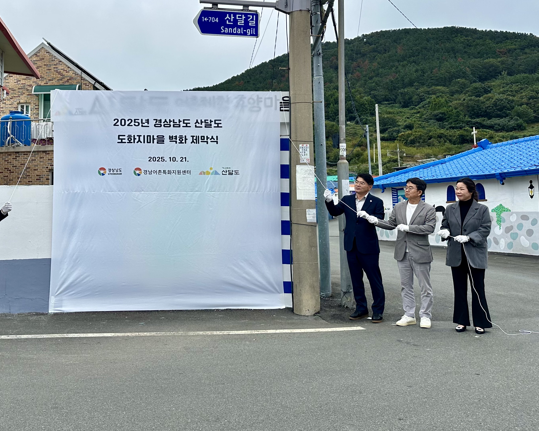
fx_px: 542
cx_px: 159
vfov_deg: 42.9
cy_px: 152
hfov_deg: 51.4
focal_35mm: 34
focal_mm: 6.86
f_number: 1.78
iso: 80
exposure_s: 1/2252
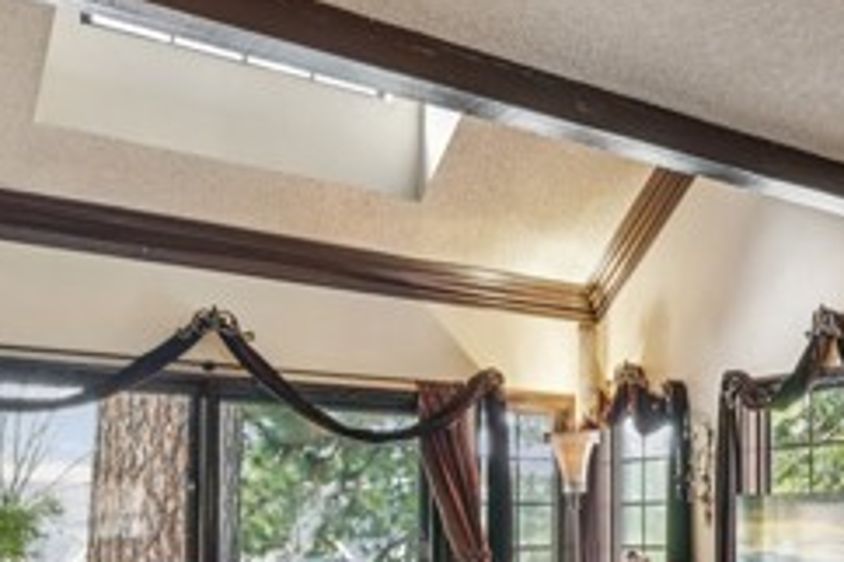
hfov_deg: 36.2
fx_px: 1085
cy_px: 503
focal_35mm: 46
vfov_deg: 28.0
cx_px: 924
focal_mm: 17.5
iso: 100
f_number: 13
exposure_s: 2
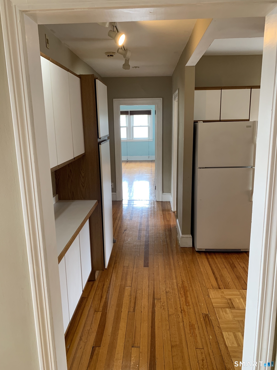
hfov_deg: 53.1
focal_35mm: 26
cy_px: 185
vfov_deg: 67.3
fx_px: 277
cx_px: 138
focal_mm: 4.25
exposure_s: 1/60
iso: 160
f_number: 1.8
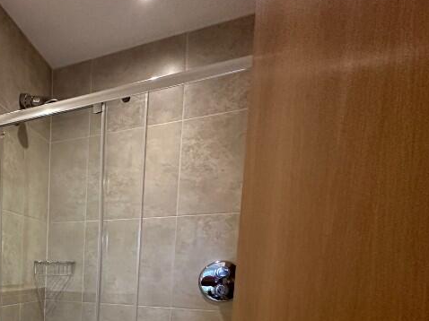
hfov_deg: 48.1
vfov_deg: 42.0
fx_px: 372
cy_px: 302
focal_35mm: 30
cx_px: -12
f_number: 2.2
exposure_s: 1/50
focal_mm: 2.22
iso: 400
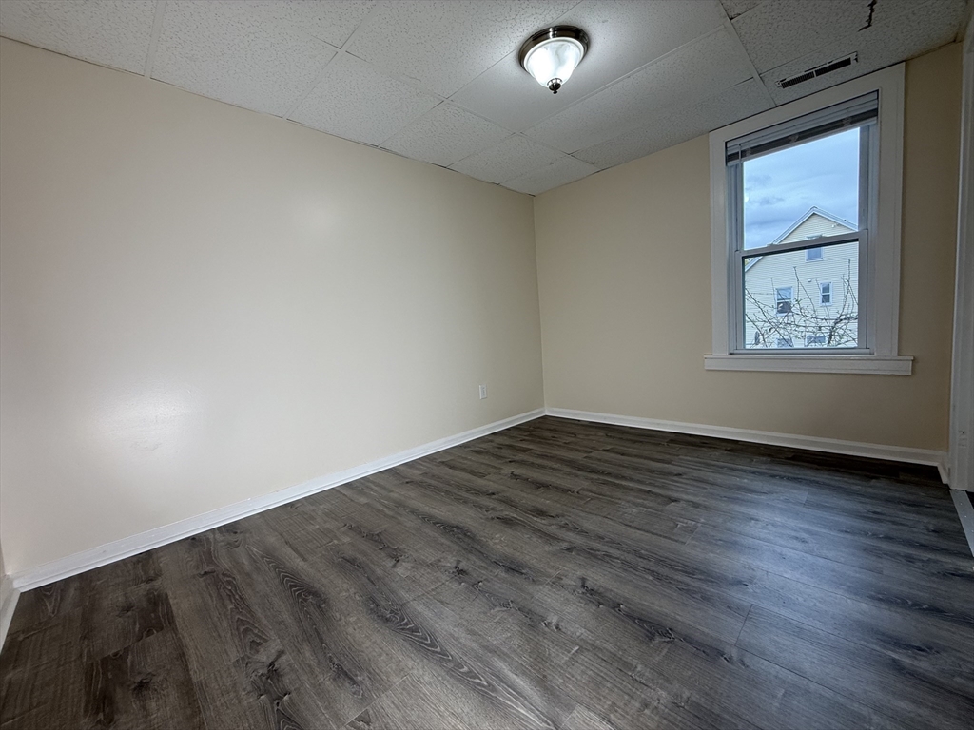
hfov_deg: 102.1
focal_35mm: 14
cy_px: 365
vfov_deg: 85.7
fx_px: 394
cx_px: 487
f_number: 2.2
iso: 80
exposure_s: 1/120
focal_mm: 2.22
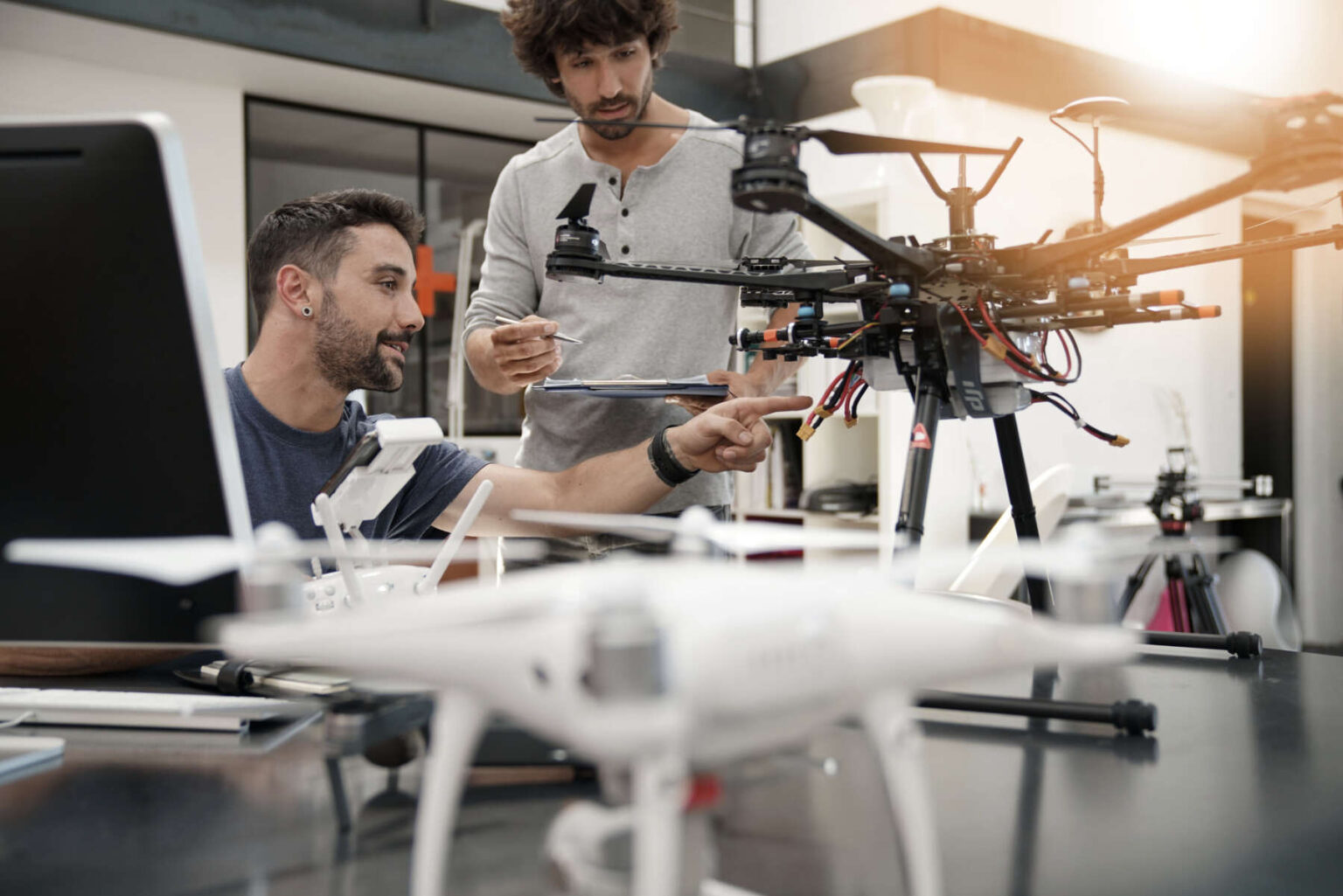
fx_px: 1381
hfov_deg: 51.9
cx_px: 672
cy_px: 448
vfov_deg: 36.0
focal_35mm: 37
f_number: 2.8
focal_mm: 37
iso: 500
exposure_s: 1/100
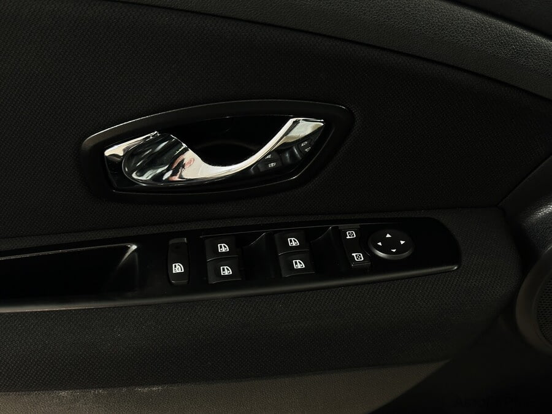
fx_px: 765
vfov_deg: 30.3
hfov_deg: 39.7
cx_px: 276
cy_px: 207
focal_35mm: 48
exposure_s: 1/33
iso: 320
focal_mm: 6.86
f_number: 1.78
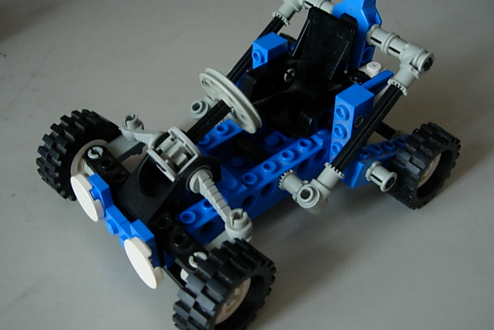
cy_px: 164
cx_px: 240
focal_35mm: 43
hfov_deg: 45.4
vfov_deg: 31.2
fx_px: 590
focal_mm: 7.8
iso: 200
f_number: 2.8
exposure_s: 1/9.7
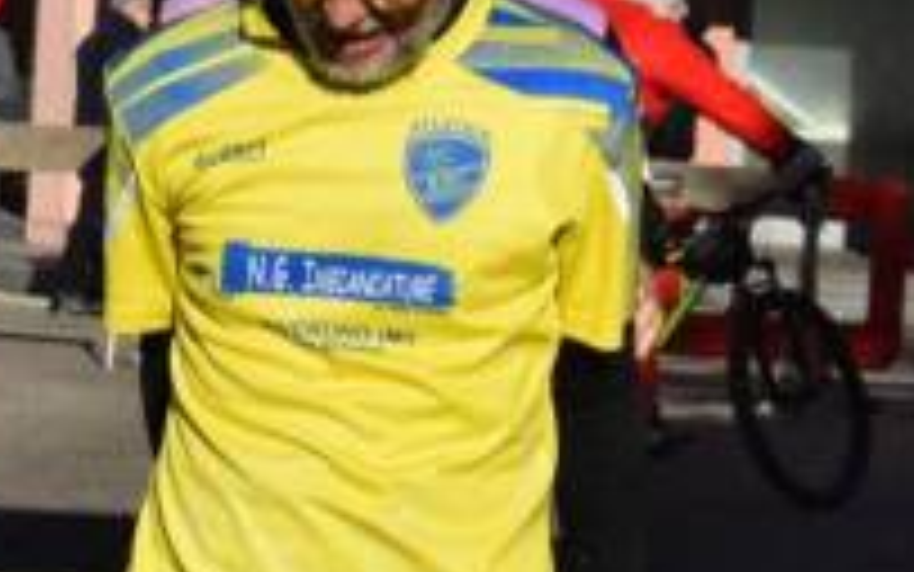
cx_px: -716
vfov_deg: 4.3
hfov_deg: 6.6
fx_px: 7699
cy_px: 338
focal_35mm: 309
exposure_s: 1/500
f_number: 11
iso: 200
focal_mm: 40
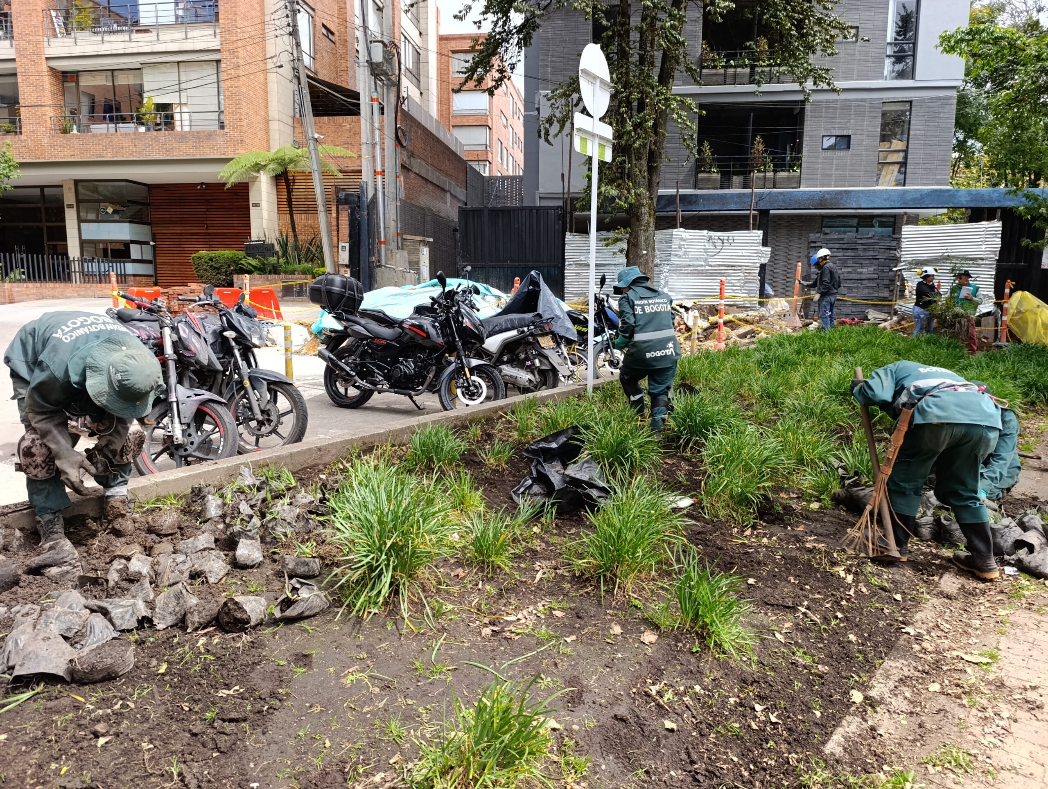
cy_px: 394
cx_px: 524
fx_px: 697
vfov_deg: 59.0
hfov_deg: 73.8
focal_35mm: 23
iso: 64
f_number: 1.6
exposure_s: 1/120
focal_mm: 6.14
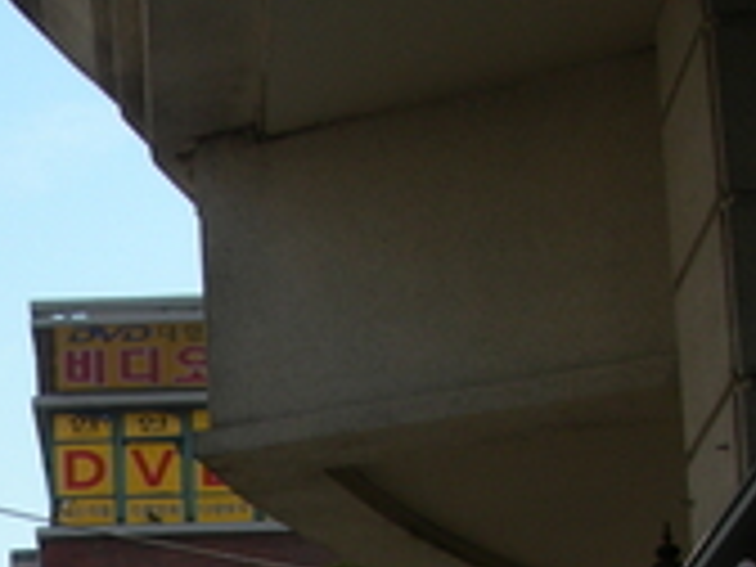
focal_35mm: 136
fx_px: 2970
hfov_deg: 13.7
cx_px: -360
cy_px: 945
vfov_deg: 10.4
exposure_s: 1/472
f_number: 4.8
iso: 50
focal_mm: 7.8
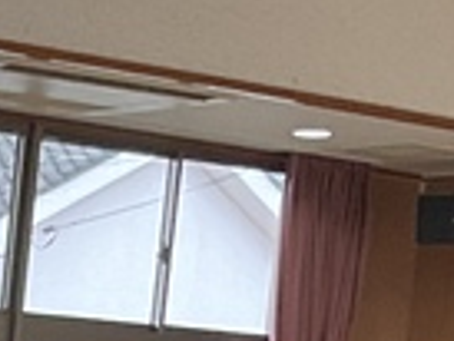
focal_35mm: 212
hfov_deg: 8.4
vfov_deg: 6.3
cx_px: -686
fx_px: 2783
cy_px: 1096
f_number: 1.8
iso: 64
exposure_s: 1/60
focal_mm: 3
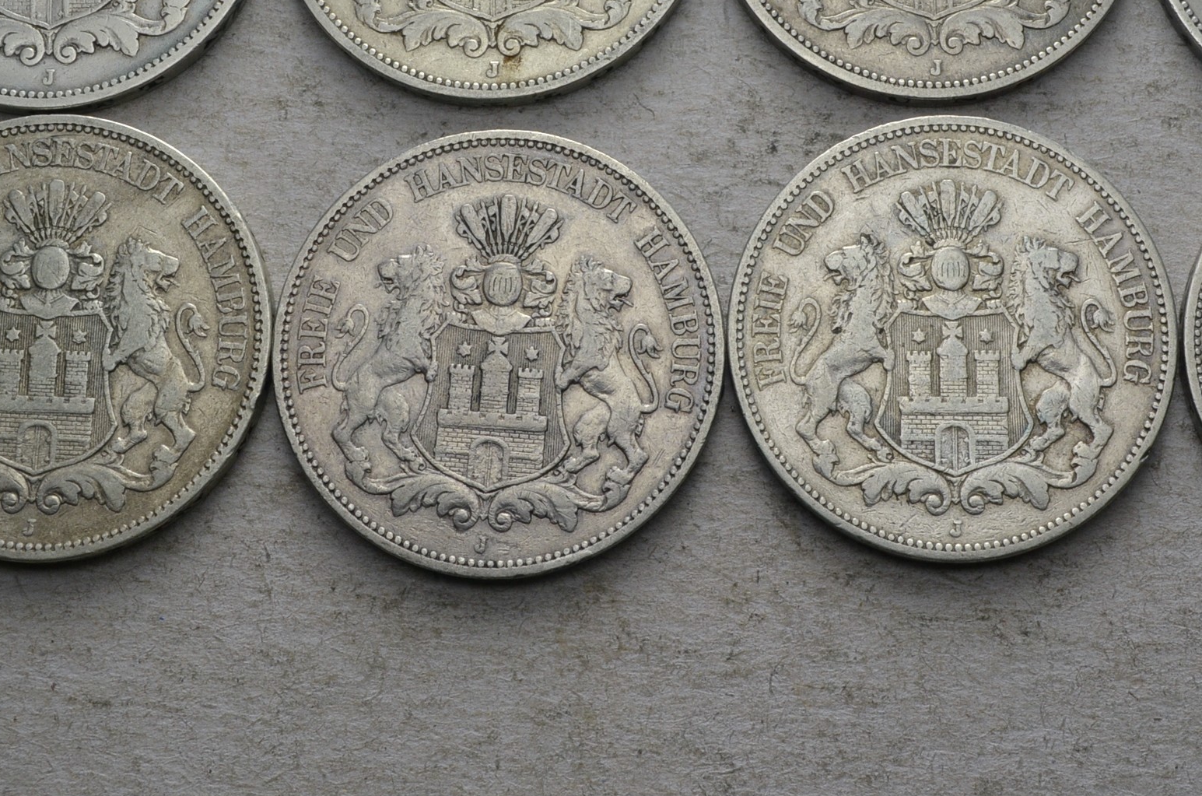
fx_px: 2232
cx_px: 717
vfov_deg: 20.1
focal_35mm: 67
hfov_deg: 30.1
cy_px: 232
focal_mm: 28
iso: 400
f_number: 14
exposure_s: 1/250
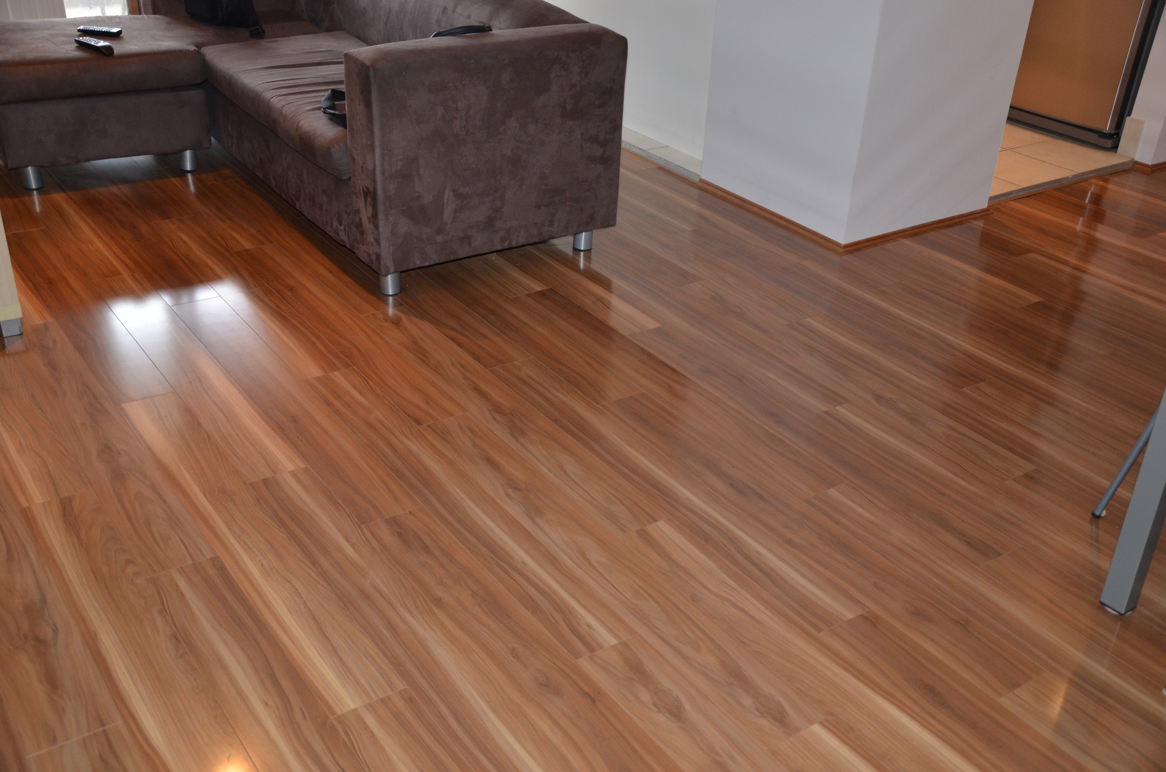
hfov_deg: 51.4
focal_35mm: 38
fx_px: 1212
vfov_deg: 35.3
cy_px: 386
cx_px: 583
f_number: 4
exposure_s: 1/60
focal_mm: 25
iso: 800
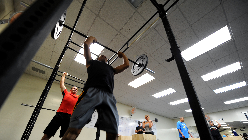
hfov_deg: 103.0
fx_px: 99
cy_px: 83
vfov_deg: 69.9
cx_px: 122
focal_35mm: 15
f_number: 3.2
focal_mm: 14
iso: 640
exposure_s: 1/80
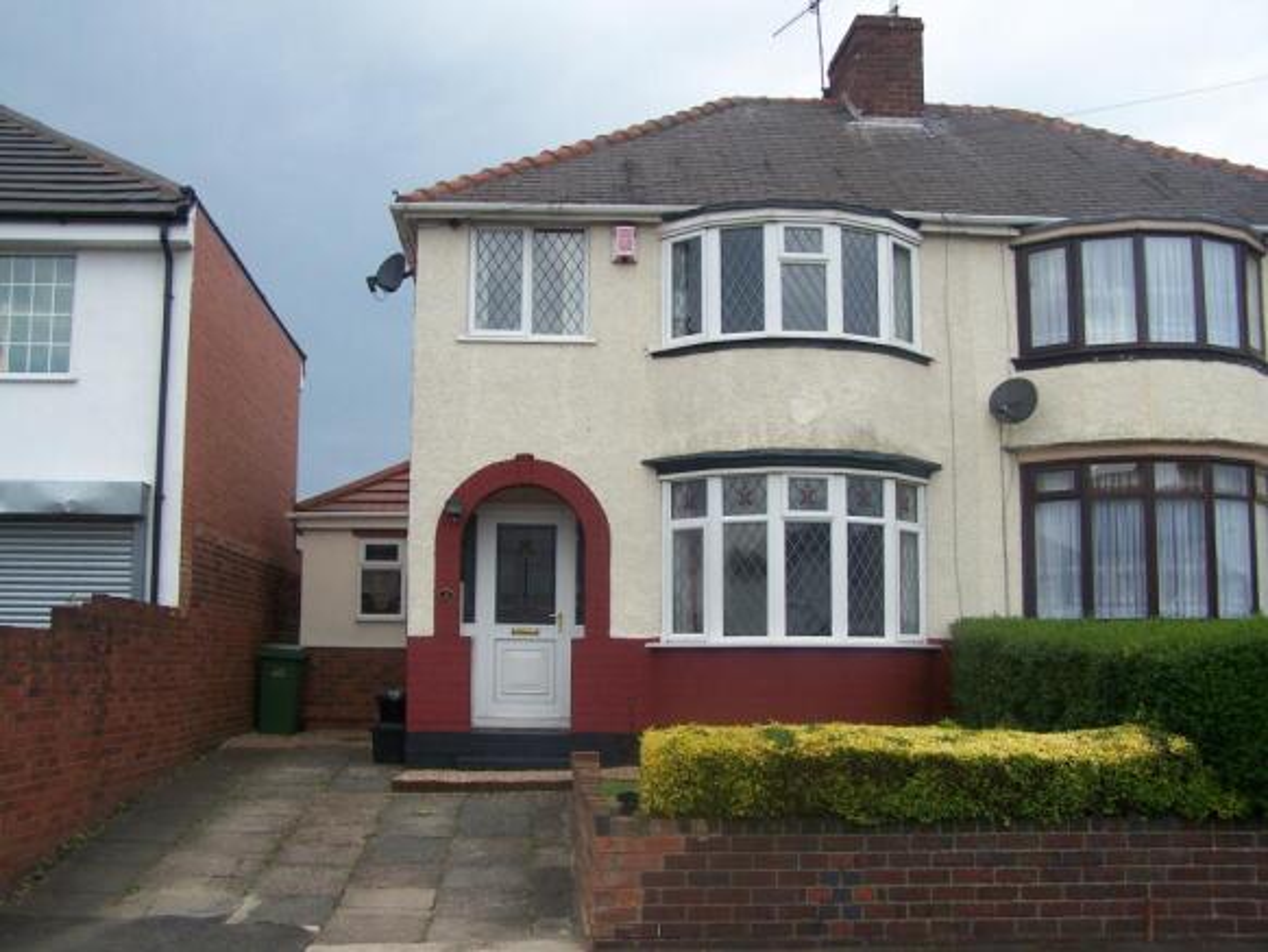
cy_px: 476
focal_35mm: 38
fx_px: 1393
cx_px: 634
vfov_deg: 37.7
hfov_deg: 49.0
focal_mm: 6.3
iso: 80
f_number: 4
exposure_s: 1/500
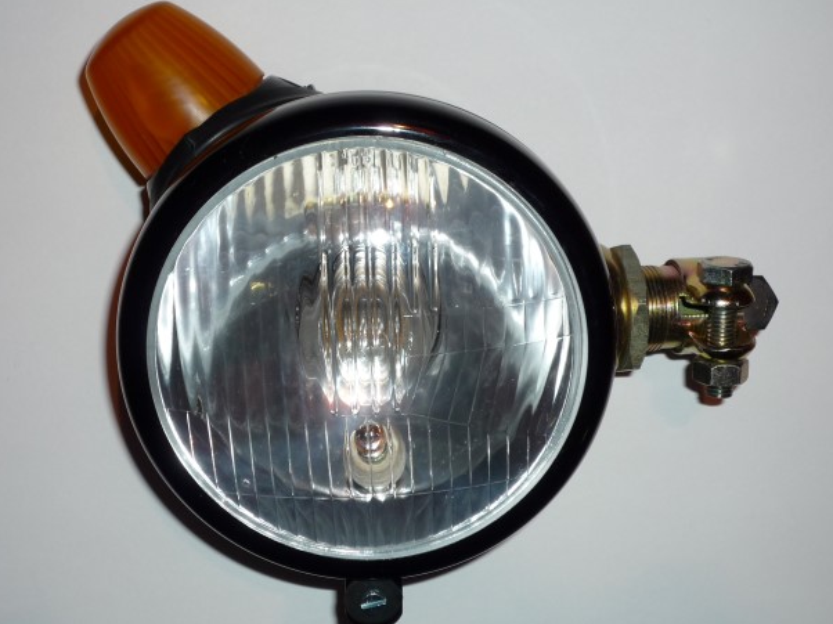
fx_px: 1612
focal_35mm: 67
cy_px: 320
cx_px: 405
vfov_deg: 21.9
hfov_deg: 29.0
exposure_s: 1/40
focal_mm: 9.3
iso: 100
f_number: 4.3
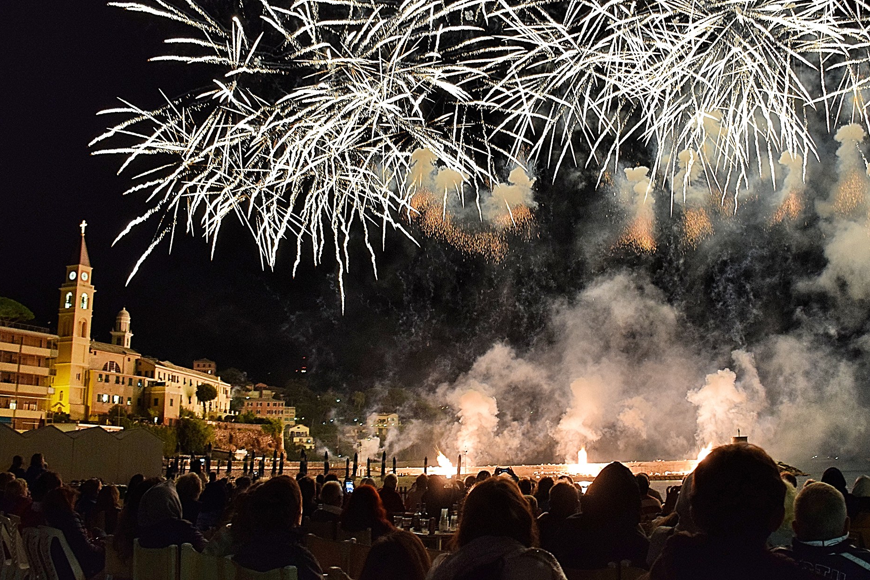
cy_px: 254
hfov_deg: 54.1
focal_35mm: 35
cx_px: 522
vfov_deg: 37.8
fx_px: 846
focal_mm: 18
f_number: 3.5
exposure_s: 1/10
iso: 800
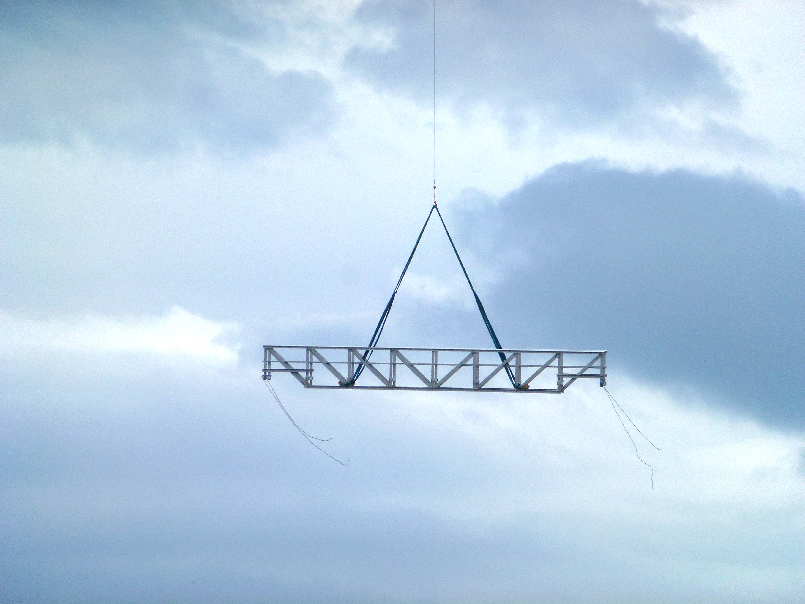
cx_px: 402
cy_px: 302
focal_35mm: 355
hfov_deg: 5.6
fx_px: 8256
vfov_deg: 4.2
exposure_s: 1/1000
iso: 100
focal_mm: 63.6
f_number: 5.9
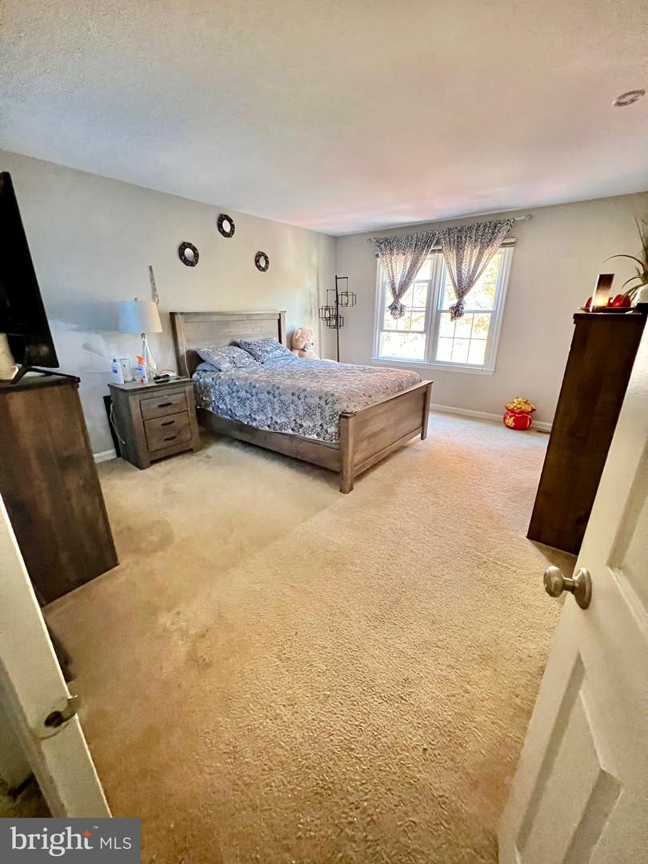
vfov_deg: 106.2
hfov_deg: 89.9
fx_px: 324
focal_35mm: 13
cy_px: 432
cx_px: 324
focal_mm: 1.57
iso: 1000
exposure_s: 1/30
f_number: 1.8
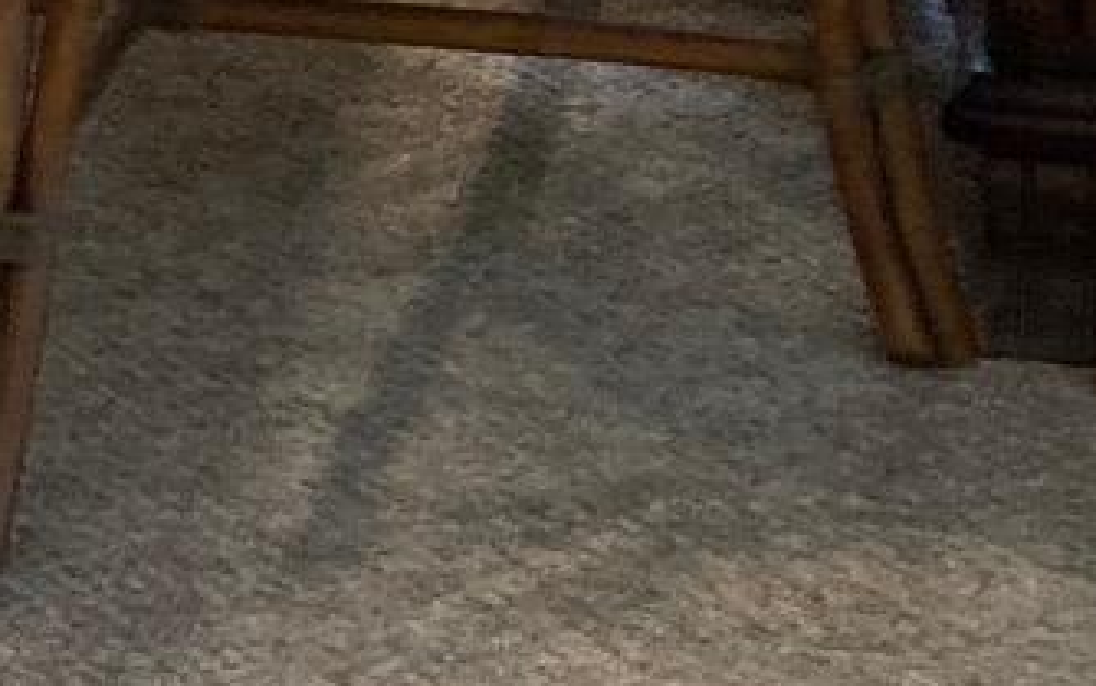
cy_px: -1438
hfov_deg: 11.7
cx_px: 308
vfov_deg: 6.6
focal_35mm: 179
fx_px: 5348
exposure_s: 1/60
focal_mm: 3.99
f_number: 1.8
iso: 250
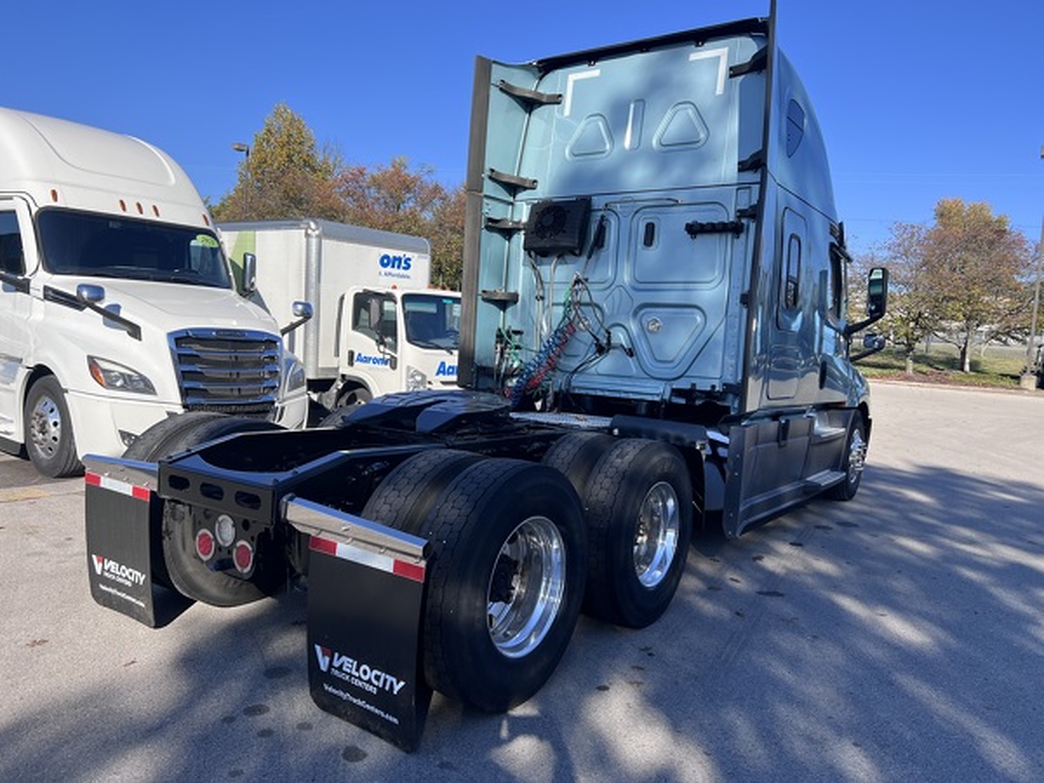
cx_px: 522
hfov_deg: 67.3
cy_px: 392
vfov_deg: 53.1
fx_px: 784
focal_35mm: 26
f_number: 1.5
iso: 50
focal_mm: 5.7
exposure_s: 1/2762
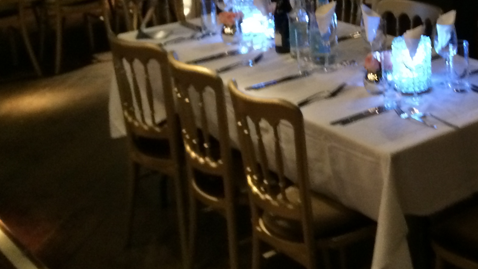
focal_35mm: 68
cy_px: -84
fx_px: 862
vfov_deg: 16.7
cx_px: 448
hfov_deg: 29.5
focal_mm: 4.12
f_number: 2.2
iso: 320
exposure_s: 1/20
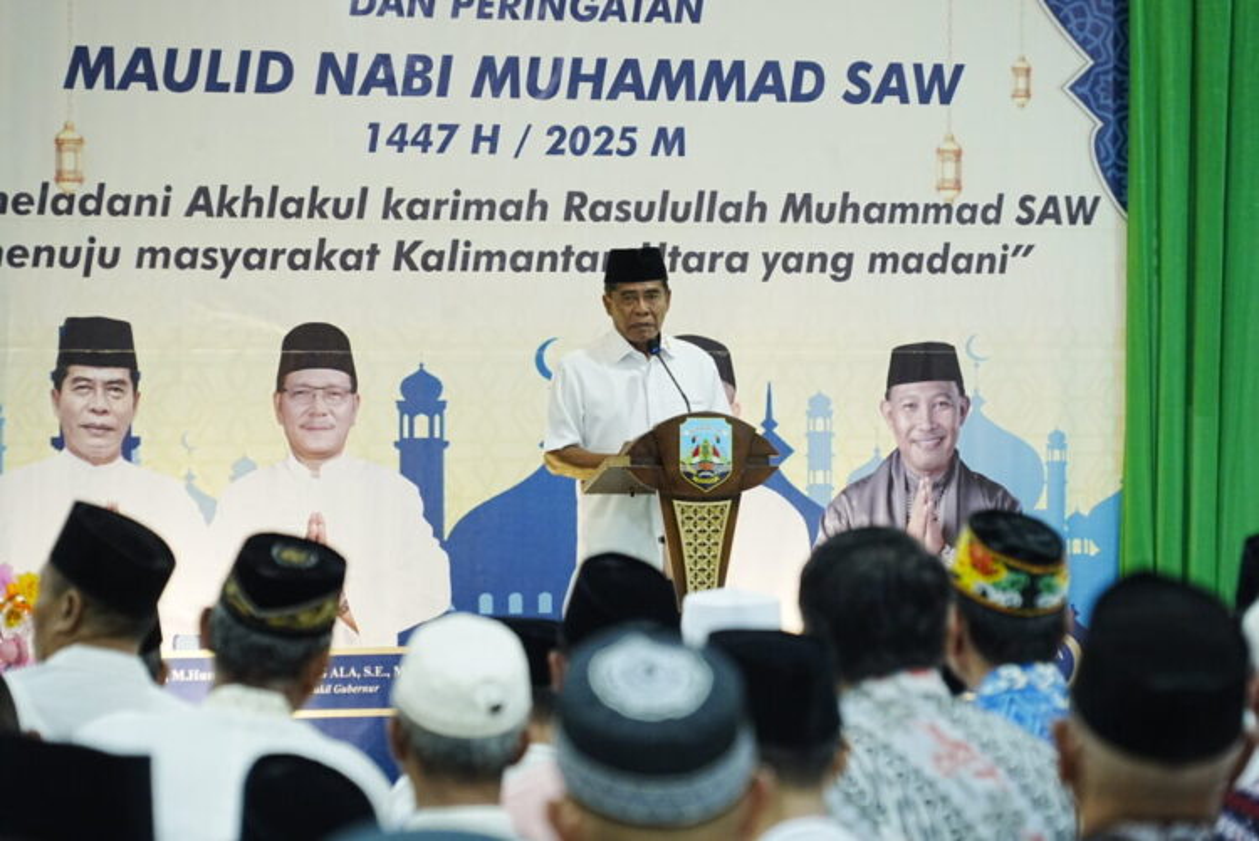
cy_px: 420
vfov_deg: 8.4
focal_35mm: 163
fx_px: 5704
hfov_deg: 12.6
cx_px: 630
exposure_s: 1/100
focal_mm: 163
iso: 4000
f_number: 6.3
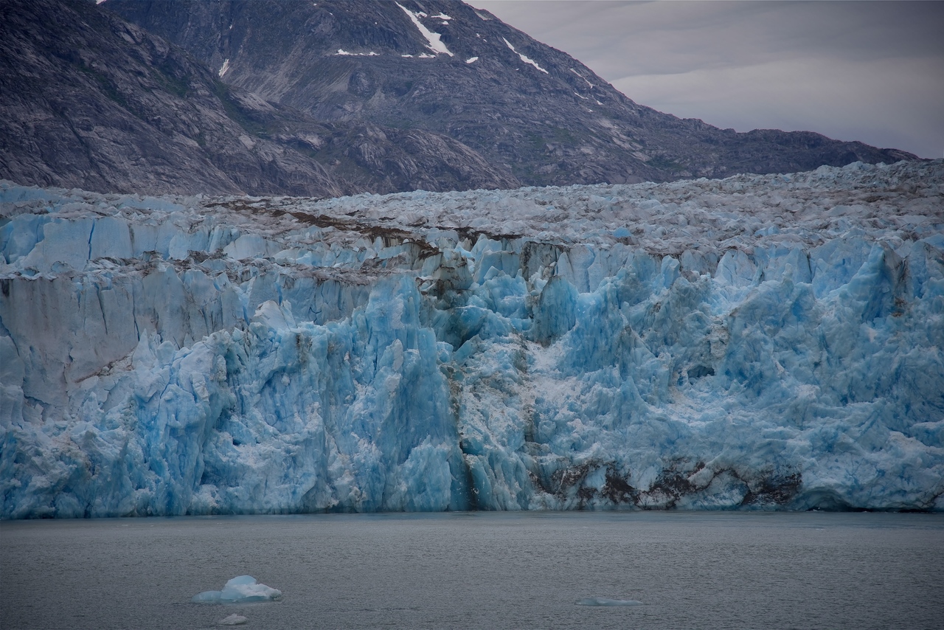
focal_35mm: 120
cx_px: 472
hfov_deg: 17.1
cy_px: 315
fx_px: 3147
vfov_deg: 11.4
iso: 100
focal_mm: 120
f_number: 5
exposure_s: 1/250
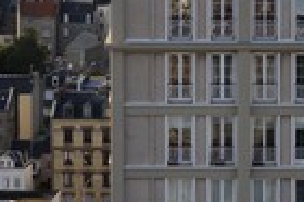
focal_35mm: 211
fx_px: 1780
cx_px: 73
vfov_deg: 6.5
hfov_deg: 9.7
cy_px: -20
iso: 200
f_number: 5.6
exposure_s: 1/320
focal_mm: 70
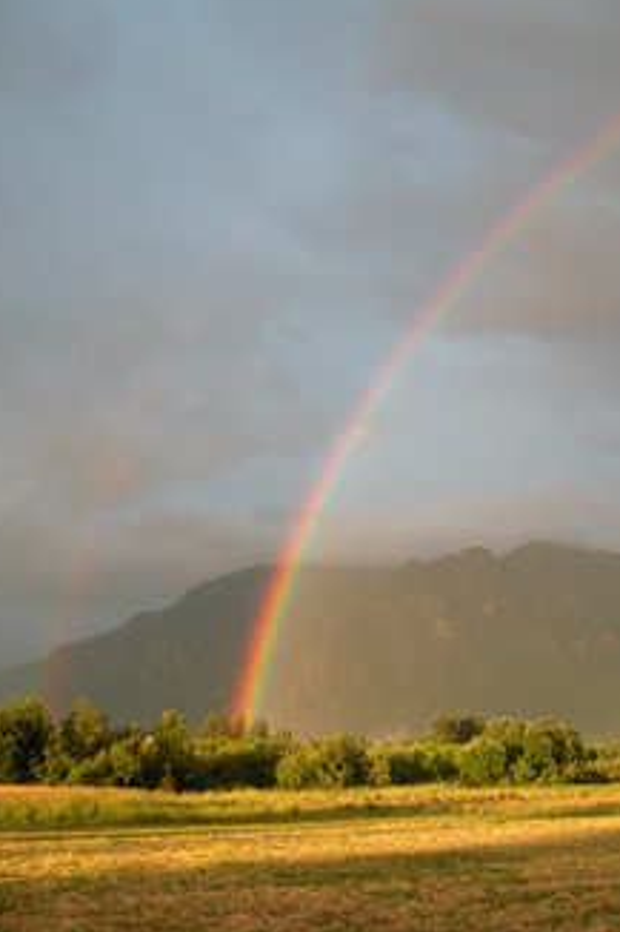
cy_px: 457
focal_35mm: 40
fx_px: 1034
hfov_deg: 32.9
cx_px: 437
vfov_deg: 48.5
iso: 100
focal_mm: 7.1
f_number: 3.1
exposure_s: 1/92.4
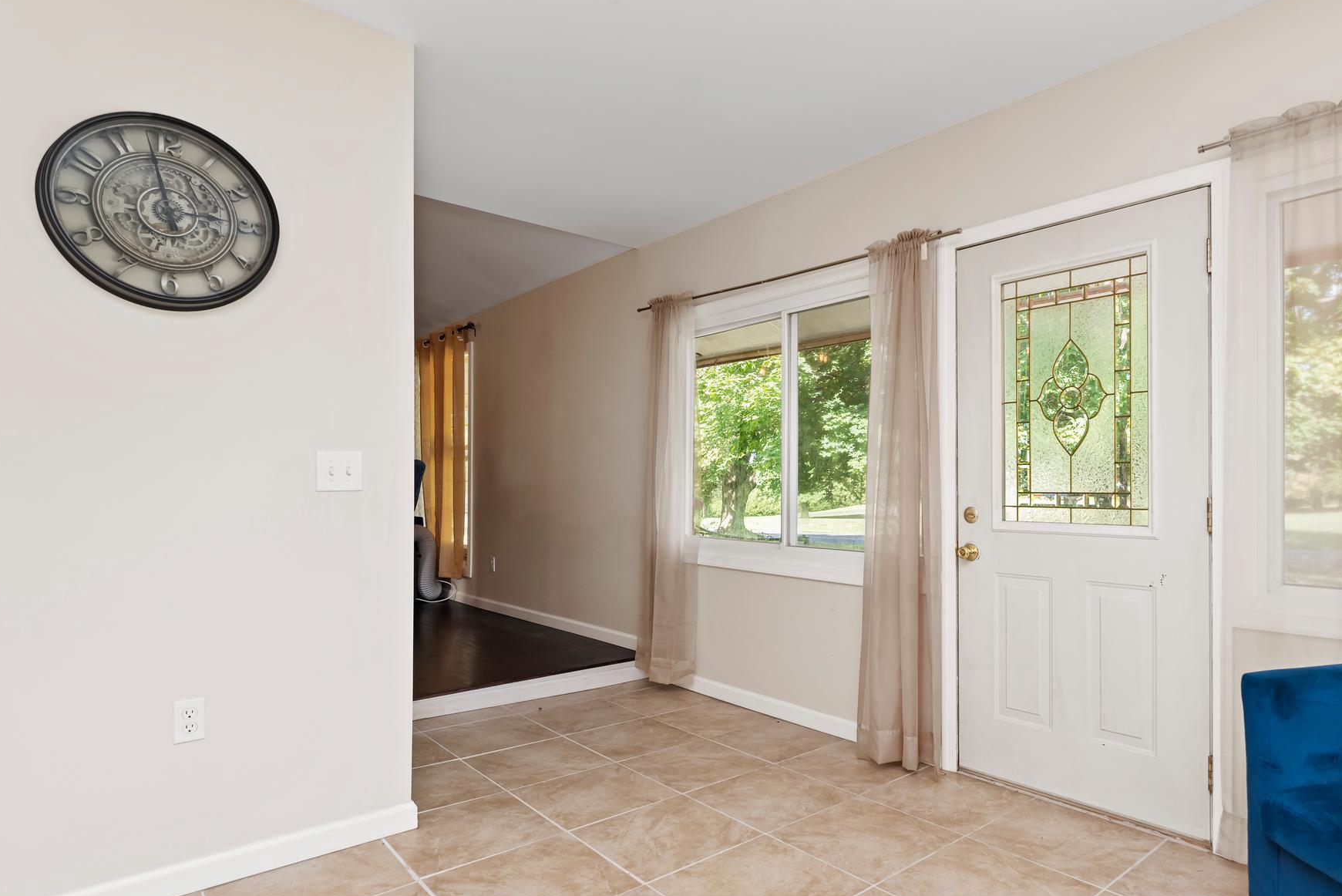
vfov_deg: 61.7
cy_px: 506
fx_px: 746
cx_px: 778
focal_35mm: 20
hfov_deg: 83.3
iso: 400
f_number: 7.1
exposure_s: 1/30
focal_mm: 17
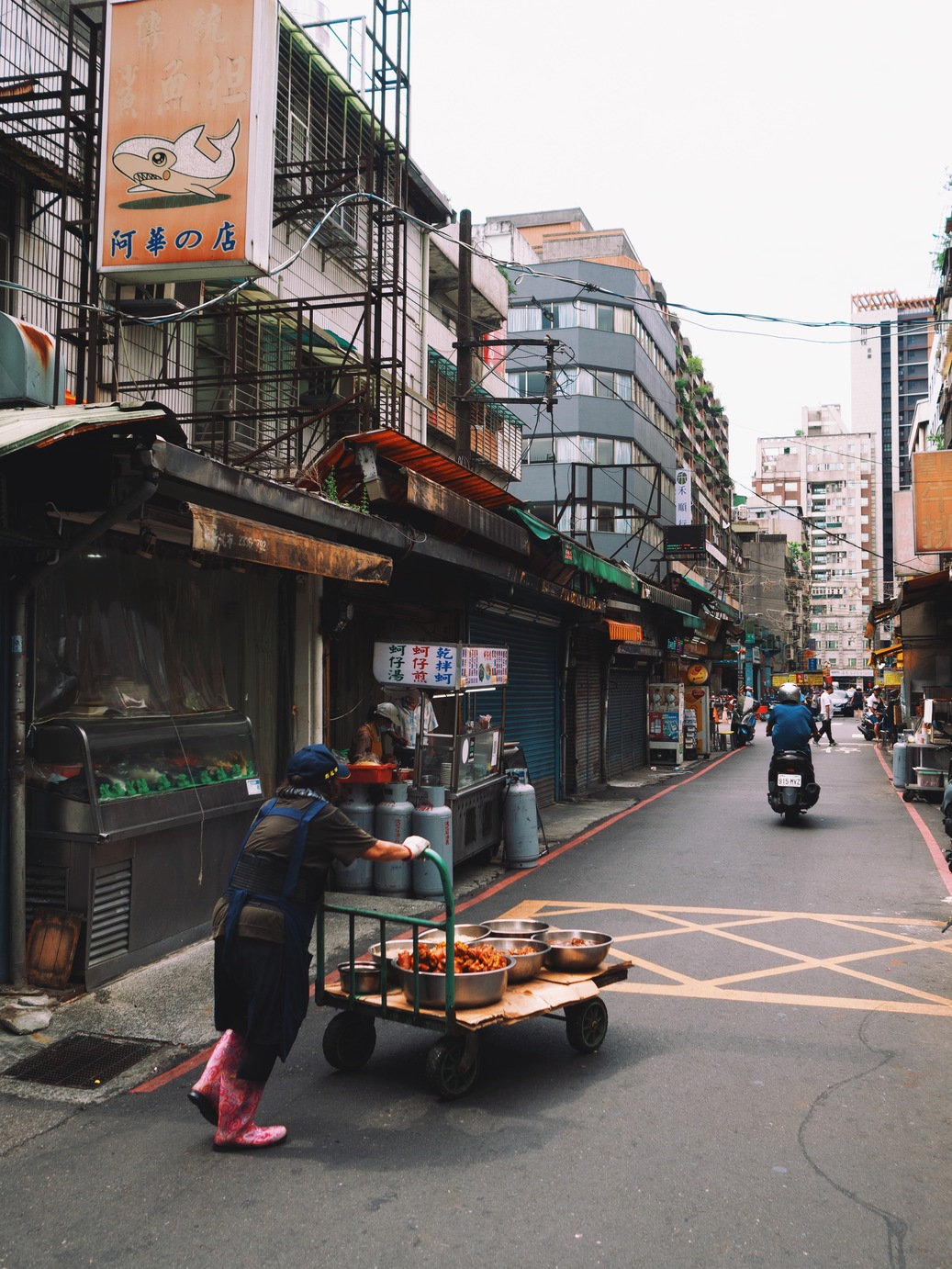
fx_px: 1246
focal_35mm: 34
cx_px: 476
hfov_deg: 41.8
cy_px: 634
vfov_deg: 53.9
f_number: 3.5
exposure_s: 1/800
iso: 200
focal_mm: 17
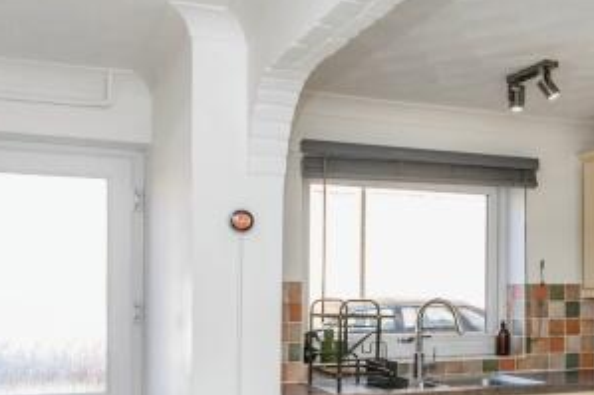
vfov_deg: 27.5
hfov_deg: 38.1
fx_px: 792
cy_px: 318
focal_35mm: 48
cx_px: 546
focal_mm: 14
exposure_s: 1/50
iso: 400
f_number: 8
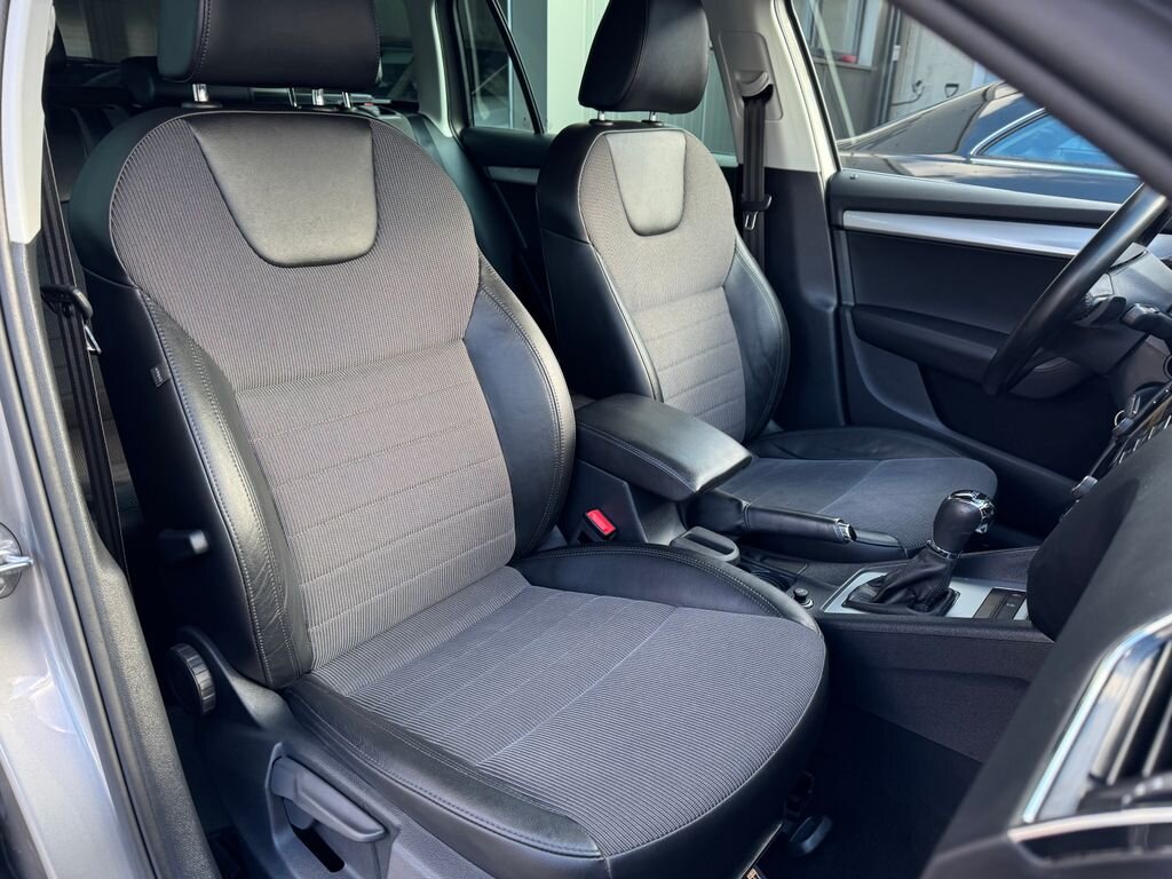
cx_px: 586
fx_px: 813
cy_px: 440
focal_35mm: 24
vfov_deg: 56.8
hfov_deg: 71.6
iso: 100
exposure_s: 1/136
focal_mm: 6.76
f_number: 1.78
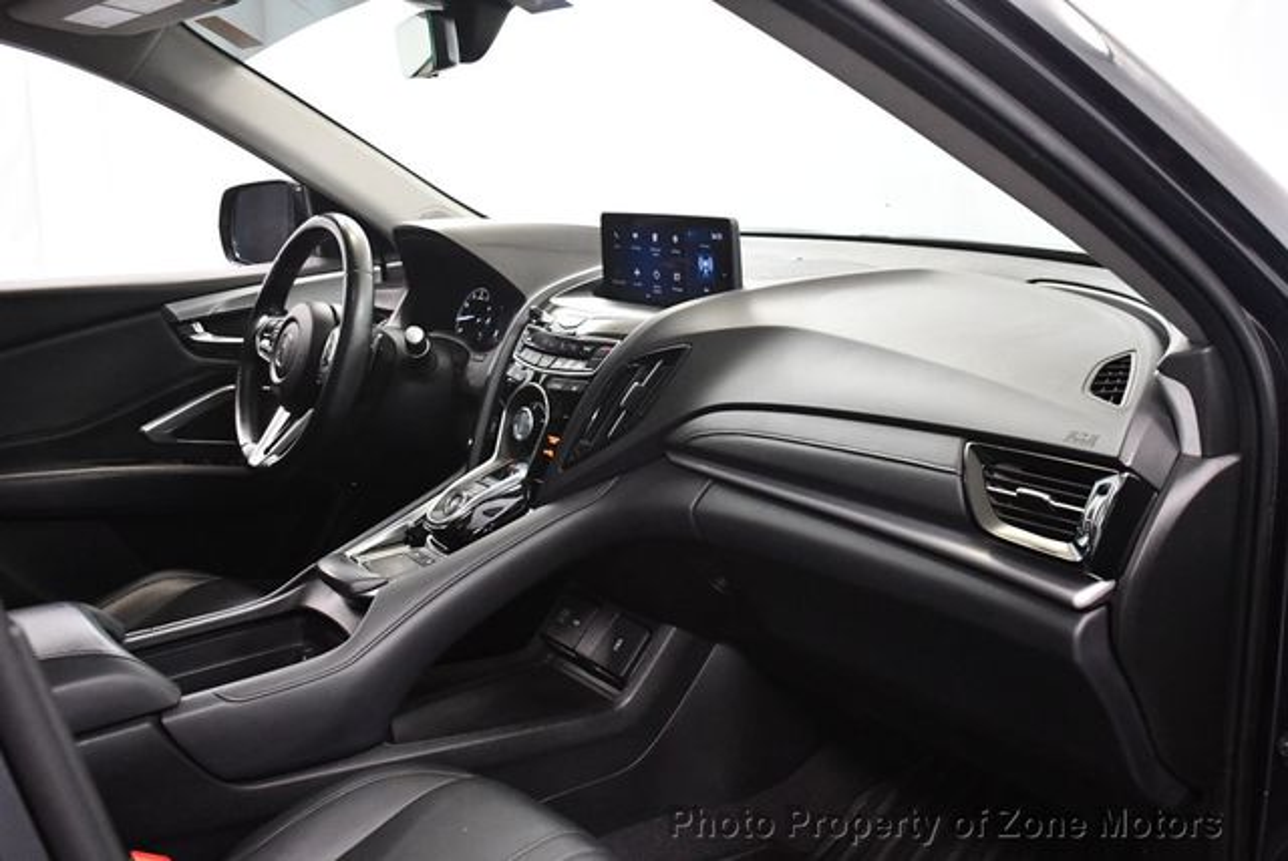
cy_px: 430
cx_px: 644
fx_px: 1289
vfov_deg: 36.9
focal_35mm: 36
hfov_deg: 53.1
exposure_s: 1/100
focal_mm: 18
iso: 3200
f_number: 3.5
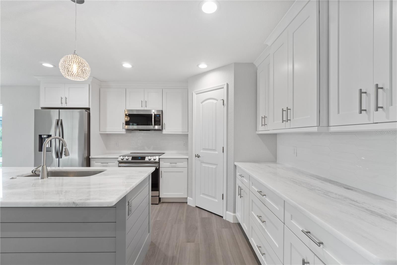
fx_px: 165
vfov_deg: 77.3
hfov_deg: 100.4
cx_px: 198
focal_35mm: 15
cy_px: 132
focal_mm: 10
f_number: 8
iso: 100
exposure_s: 1
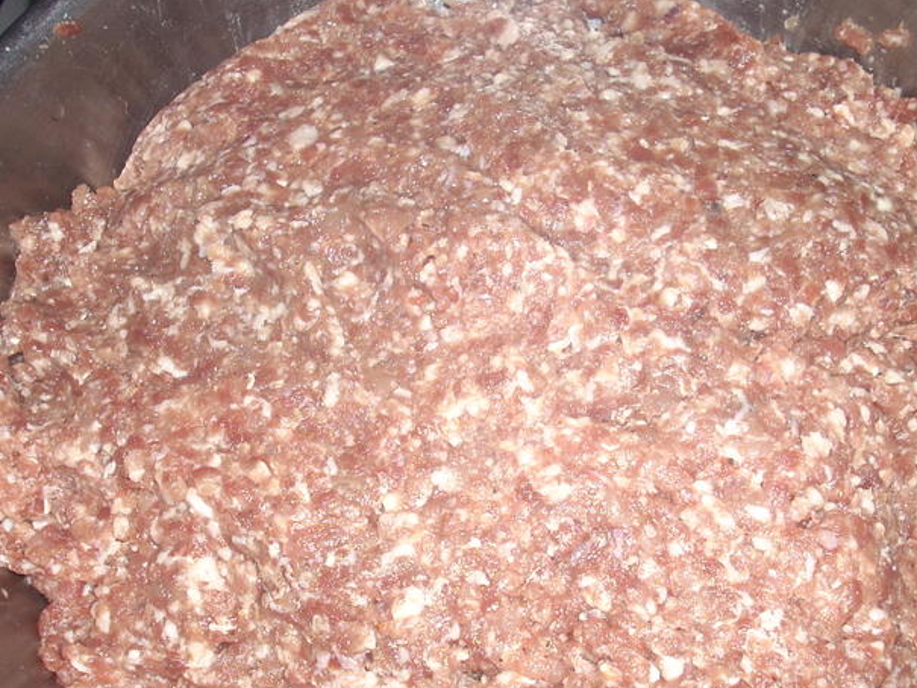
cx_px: 512
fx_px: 1457
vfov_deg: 26.5
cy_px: 443
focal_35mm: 55
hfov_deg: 34.9
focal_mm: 6.2
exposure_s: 1/60
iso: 64
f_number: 2.8
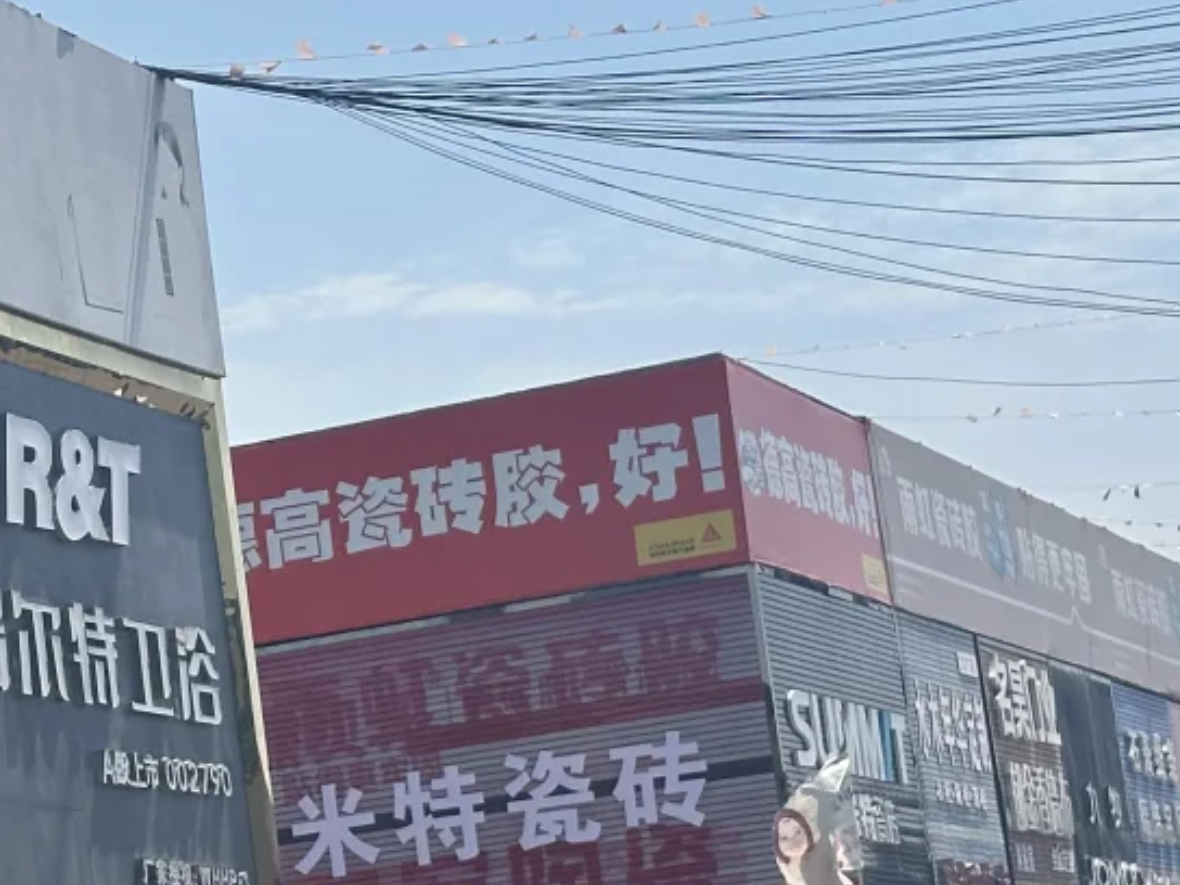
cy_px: 583
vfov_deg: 11.7
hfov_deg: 15.3
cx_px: 28
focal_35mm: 127
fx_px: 4329
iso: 64
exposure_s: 1/5882
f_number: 1.78
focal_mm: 6.86
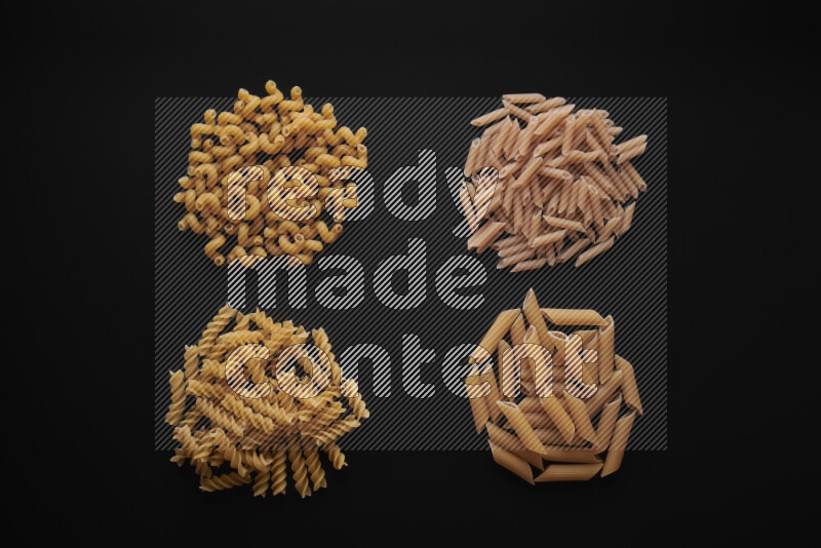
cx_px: 410
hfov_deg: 39.6
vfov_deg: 27.0
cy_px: 274
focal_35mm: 50
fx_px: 1141
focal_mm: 50
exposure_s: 1/100
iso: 100
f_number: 8
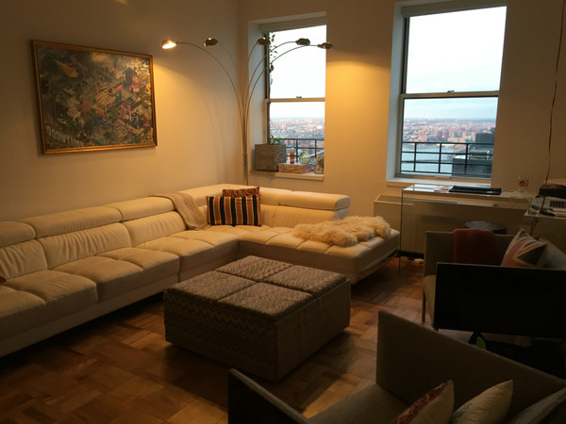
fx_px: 474
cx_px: 283
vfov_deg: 48.2
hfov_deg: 61.7
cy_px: 212
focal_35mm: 29
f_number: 2.2
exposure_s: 1/30
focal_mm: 4.15
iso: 80
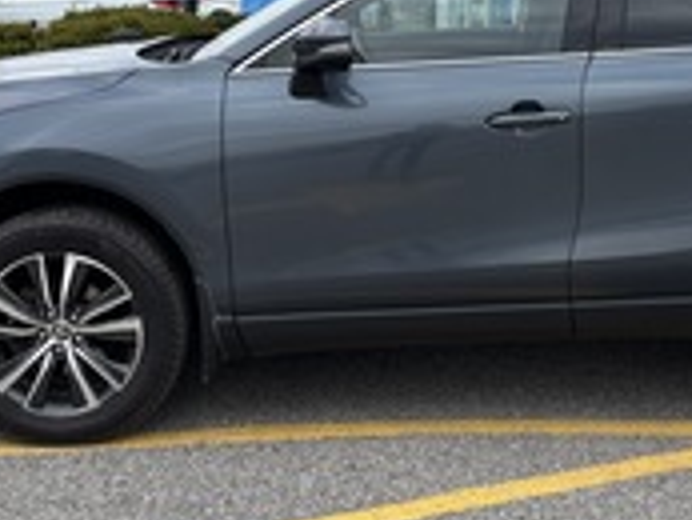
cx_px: 472
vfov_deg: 22.9
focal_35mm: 63
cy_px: 86
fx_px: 1260
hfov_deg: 30.4
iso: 50
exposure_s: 1/2105
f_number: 1.6
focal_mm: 5.96
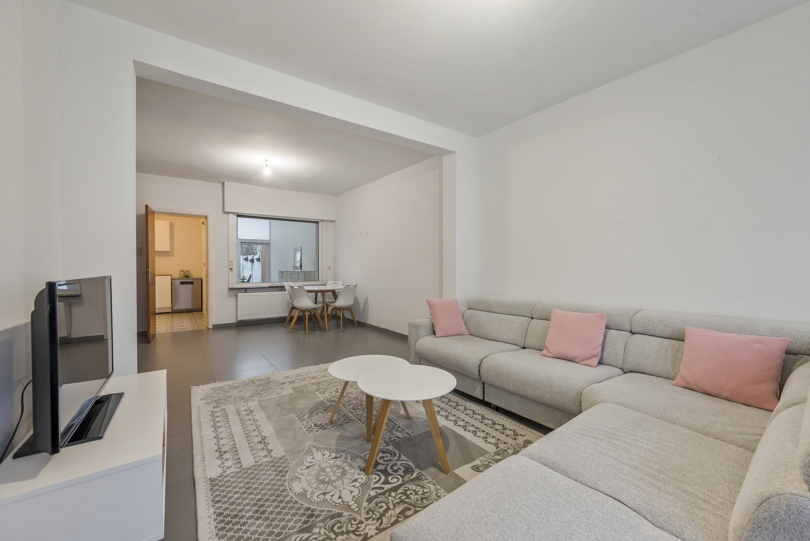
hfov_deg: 104.2
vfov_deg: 81.3
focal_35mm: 14
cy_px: 270
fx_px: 315
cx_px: 405
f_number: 8
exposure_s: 1/6
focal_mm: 14
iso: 250
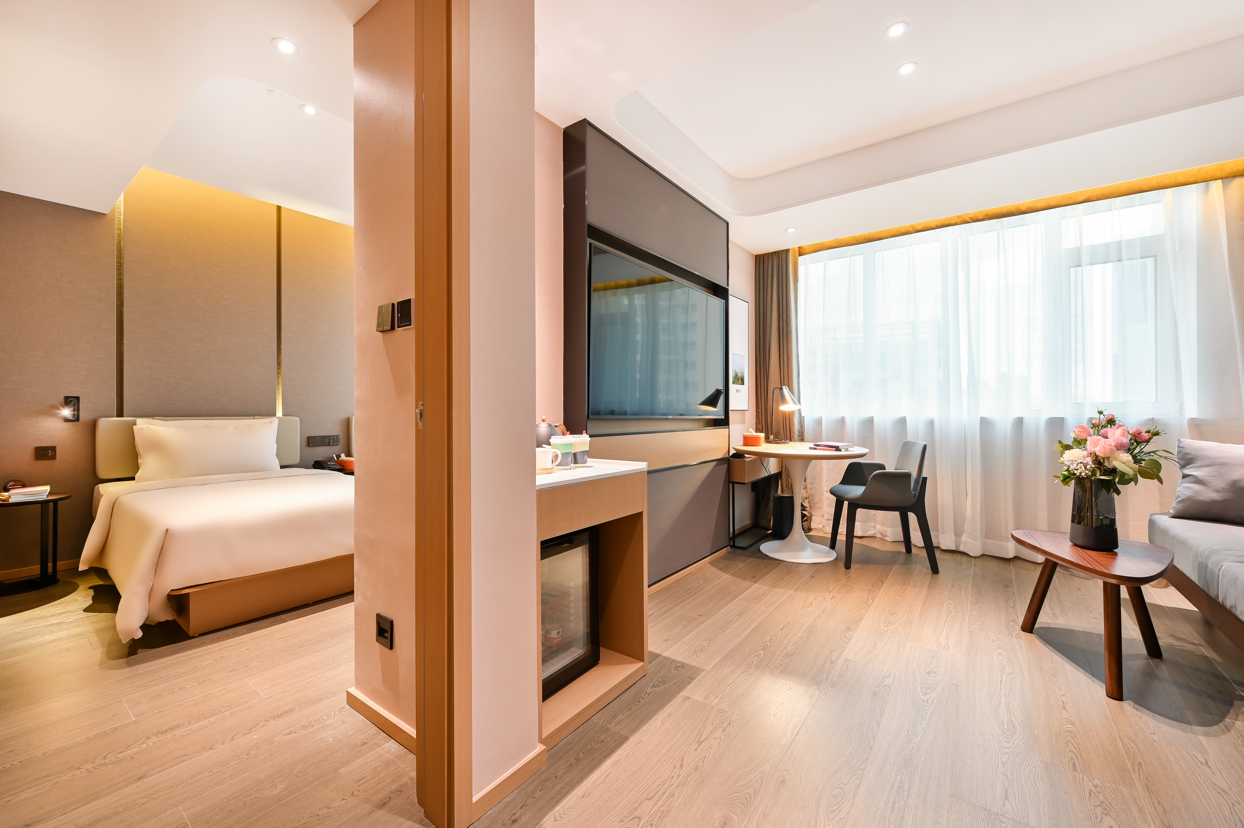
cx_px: 622
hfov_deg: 104.3
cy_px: 414
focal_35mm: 14
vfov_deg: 81.1
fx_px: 483
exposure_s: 1/3
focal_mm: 14
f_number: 9
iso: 200
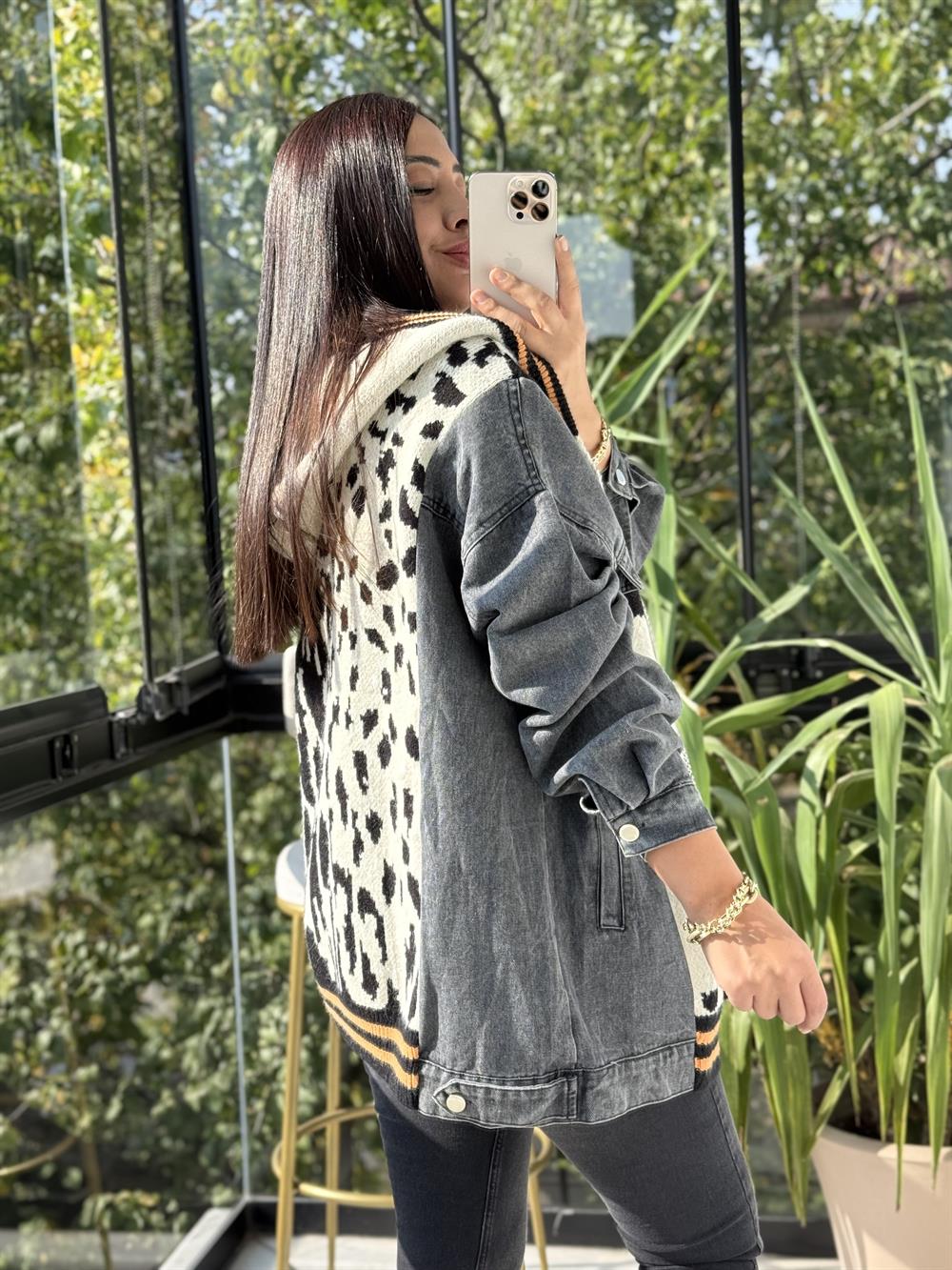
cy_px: 635
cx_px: 476
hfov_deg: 30.3
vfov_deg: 39.7
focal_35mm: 48
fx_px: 1760
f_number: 1.78
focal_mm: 6.76
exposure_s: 1/681
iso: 100
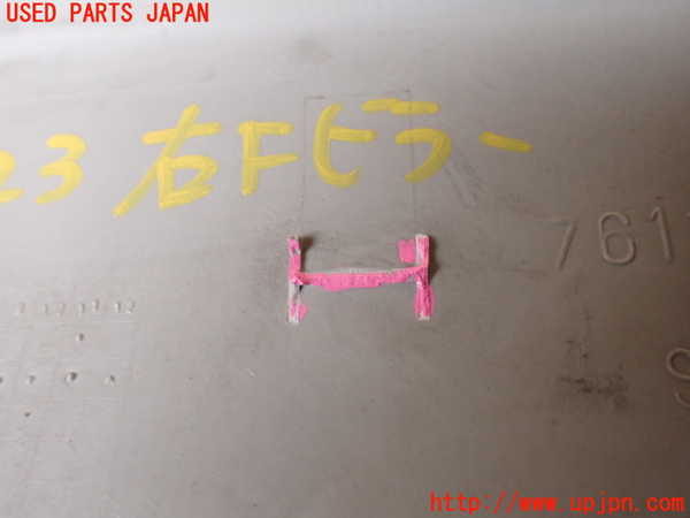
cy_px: 259
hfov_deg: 60.0
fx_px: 598
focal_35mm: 30
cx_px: 345
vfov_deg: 46.8
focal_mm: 5.4
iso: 800
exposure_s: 1/40
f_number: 2.3
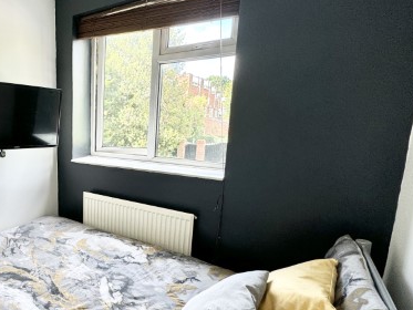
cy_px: 168
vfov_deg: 56.8
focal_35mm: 24
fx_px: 286
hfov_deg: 64.2
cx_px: 73
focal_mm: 2.22
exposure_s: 1/99
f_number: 2.2
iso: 80
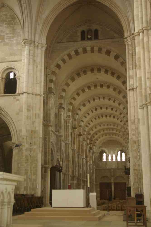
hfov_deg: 27.2
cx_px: 76
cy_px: 114
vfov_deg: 40.0
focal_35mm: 50
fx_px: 312
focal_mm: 33
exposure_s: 1/8
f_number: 4
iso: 800
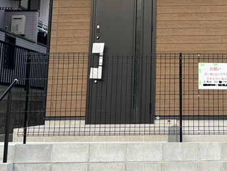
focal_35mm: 84
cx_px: 193
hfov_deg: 22.8
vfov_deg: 16.9
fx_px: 551
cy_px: -27
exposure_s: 1/345
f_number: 1.5
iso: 50
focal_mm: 5.7
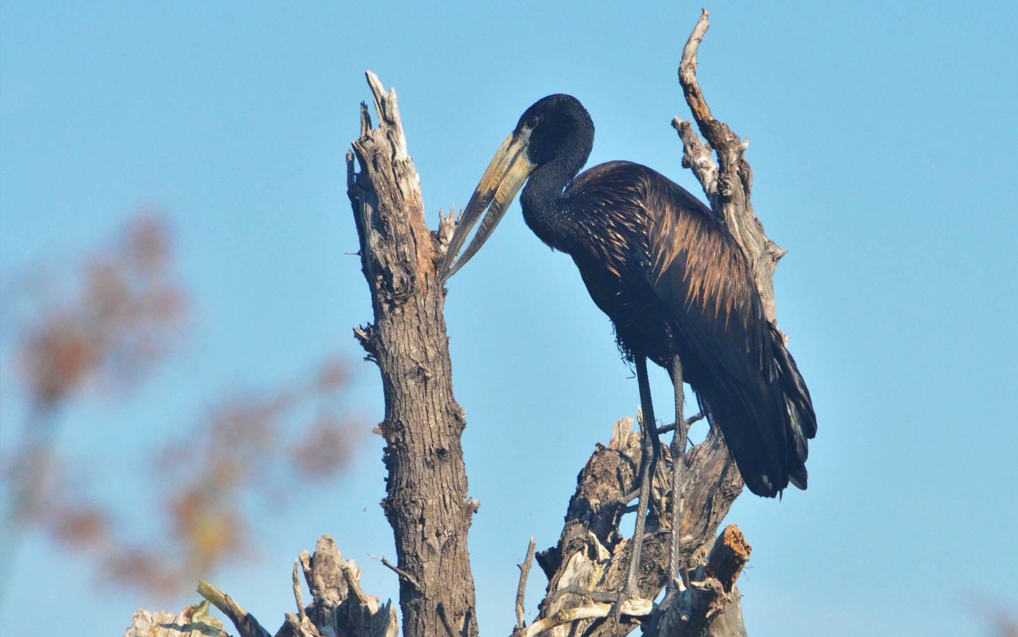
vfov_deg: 3.2
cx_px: 510
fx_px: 11460
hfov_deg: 5.1
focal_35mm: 413
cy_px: 334
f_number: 13
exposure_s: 1/2500
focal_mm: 270
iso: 2500
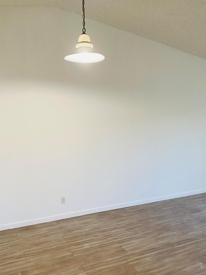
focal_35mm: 30
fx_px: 238
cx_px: 89
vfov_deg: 59.9
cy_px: 148
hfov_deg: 46.7
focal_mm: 4.25
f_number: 1.8
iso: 160
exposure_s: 1/60
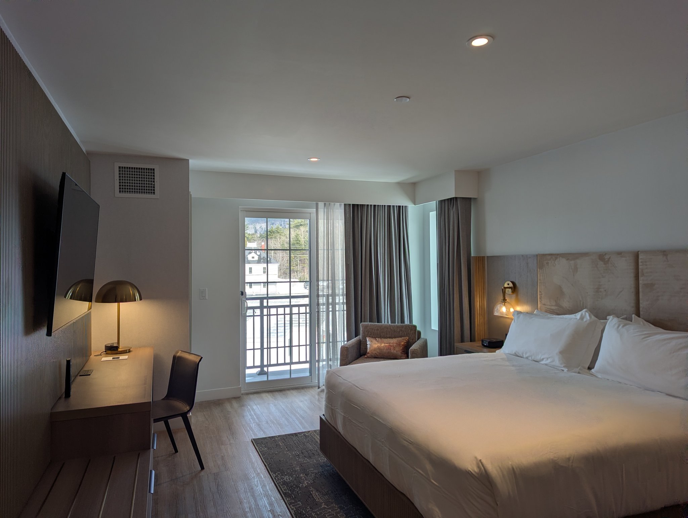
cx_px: 344
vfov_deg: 56.9
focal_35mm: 24
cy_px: 259
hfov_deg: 71.5
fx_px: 478
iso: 71
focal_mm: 6.81
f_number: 1.85
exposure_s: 1/712
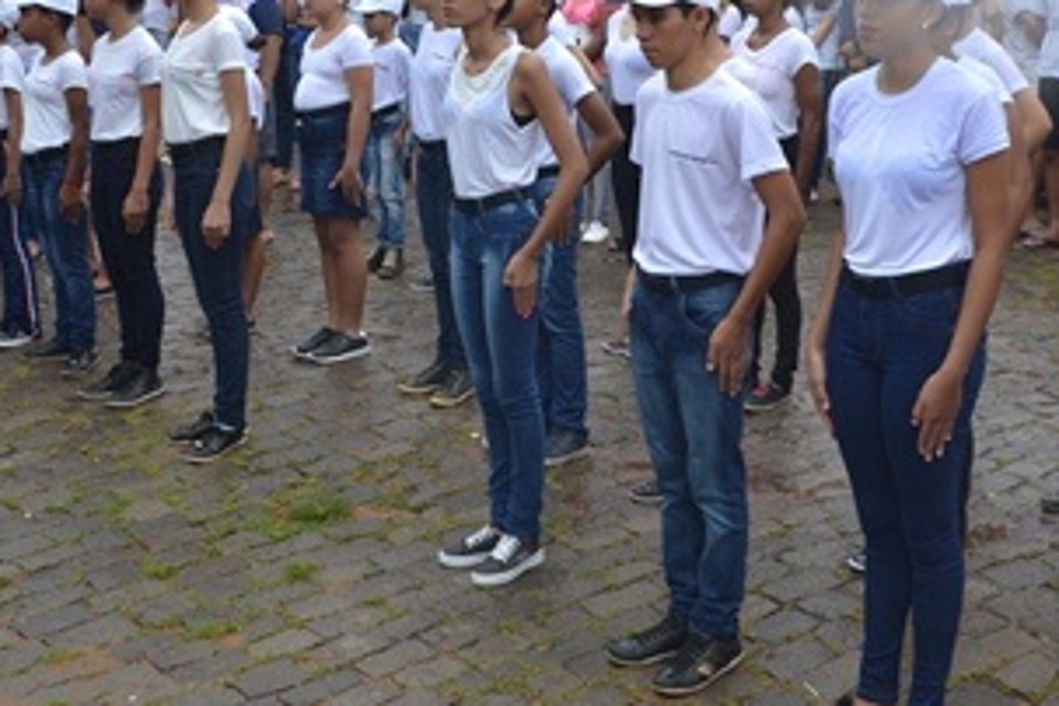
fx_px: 1677
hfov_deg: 34.9
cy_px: 285
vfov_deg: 23.7
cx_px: 654
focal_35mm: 57
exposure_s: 1/125
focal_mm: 18
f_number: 5.6
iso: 110
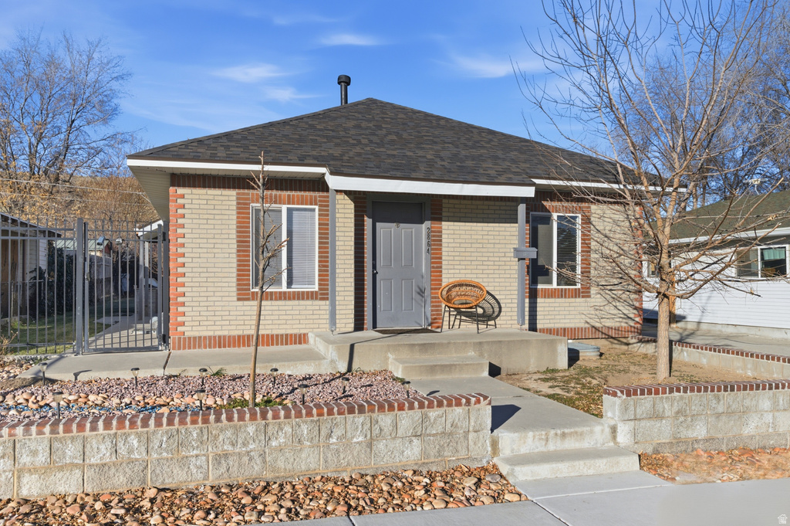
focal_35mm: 26
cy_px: 263
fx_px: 570
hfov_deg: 69.4
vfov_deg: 49.5
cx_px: 395
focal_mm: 26
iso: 800
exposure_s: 1/8000
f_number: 8
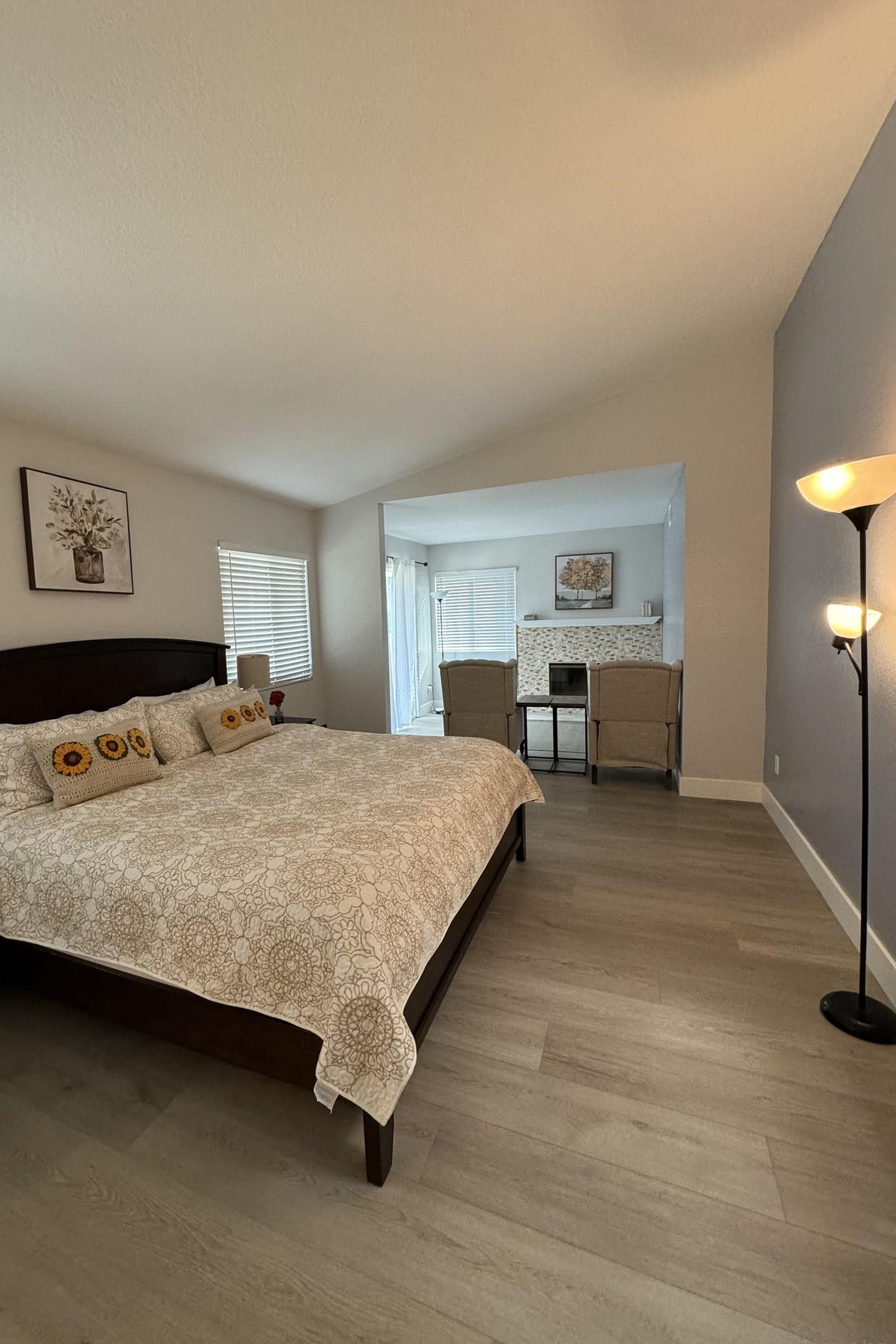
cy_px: 671
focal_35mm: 15
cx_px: 391
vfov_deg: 100.4
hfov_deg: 77.0
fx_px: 560
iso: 250
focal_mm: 2.22
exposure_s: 1/120
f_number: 2.2
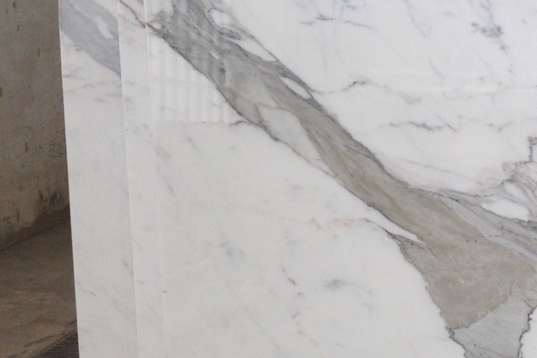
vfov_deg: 16.3
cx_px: 605
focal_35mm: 84
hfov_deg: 22.7
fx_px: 1253
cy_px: 179
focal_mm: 4.13
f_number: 2.4
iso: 50
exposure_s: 1/60
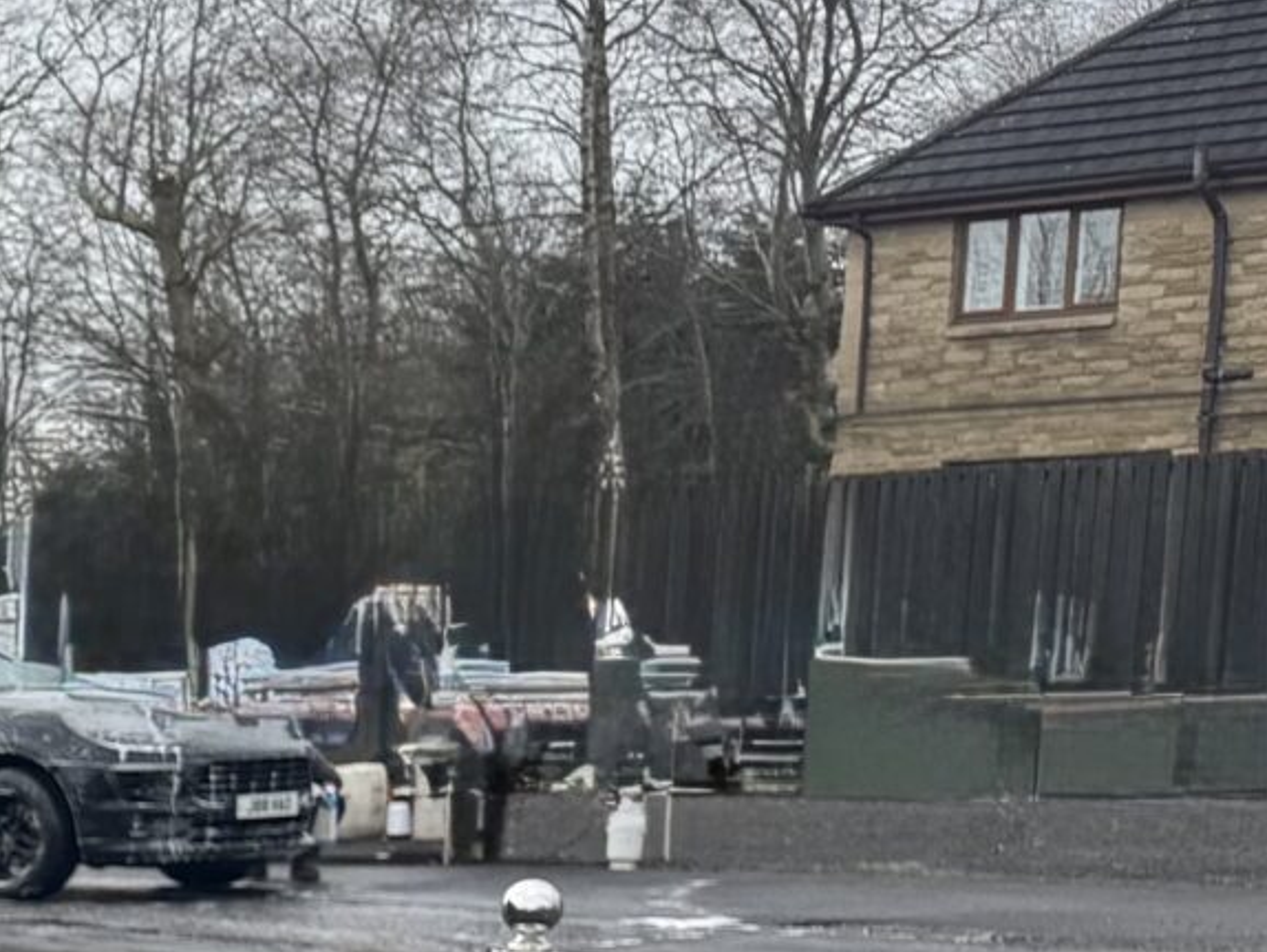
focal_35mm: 107
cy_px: 1155
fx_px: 3918
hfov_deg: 14.1
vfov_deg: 13.5
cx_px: -1556
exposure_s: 1/2174
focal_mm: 6.76
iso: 80
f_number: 1.78
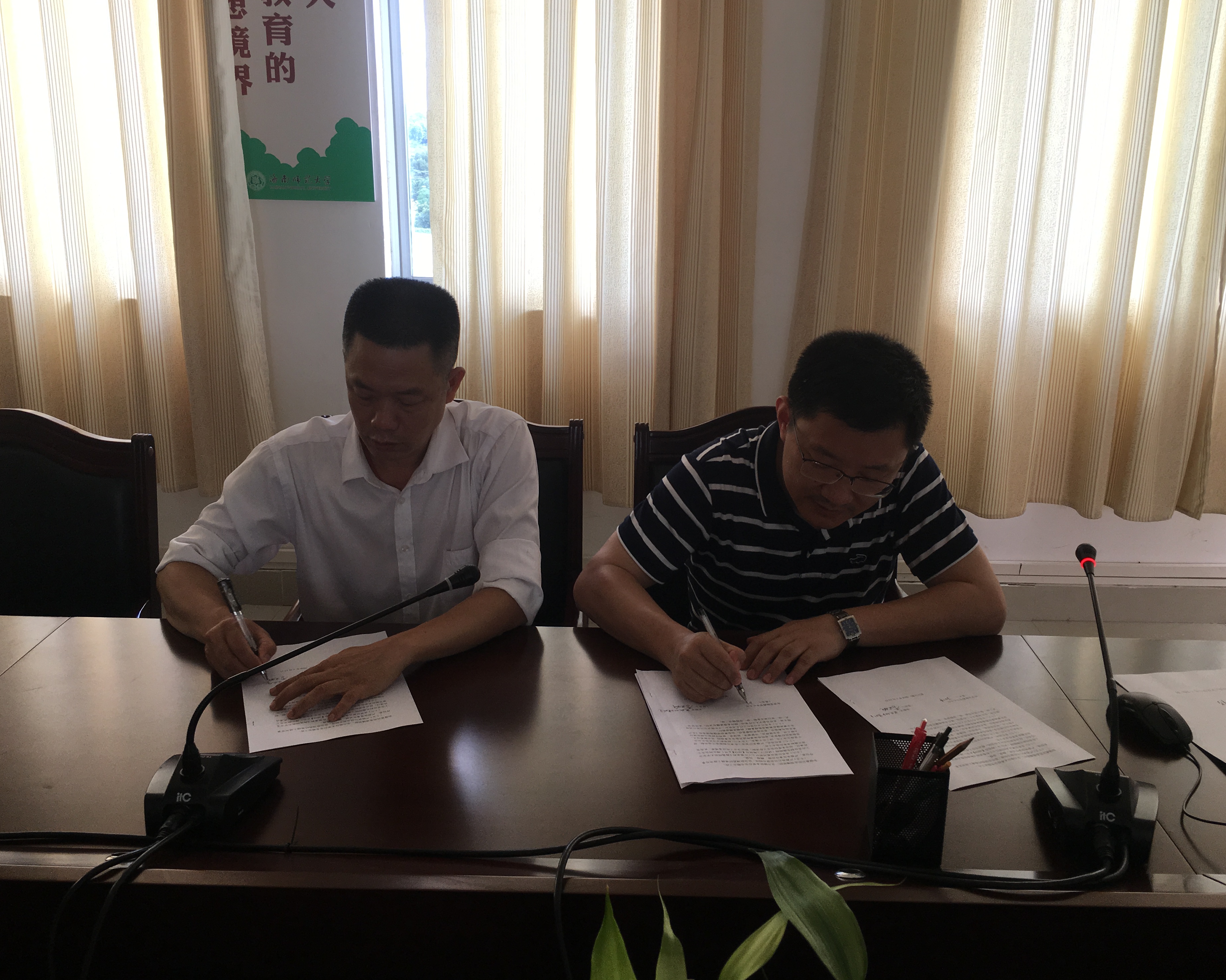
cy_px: 480
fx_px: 1125
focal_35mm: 31
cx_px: 623
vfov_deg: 47.1
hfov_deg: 57.2
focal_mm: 4.15
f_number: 2.2
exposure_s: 1/50
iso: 32
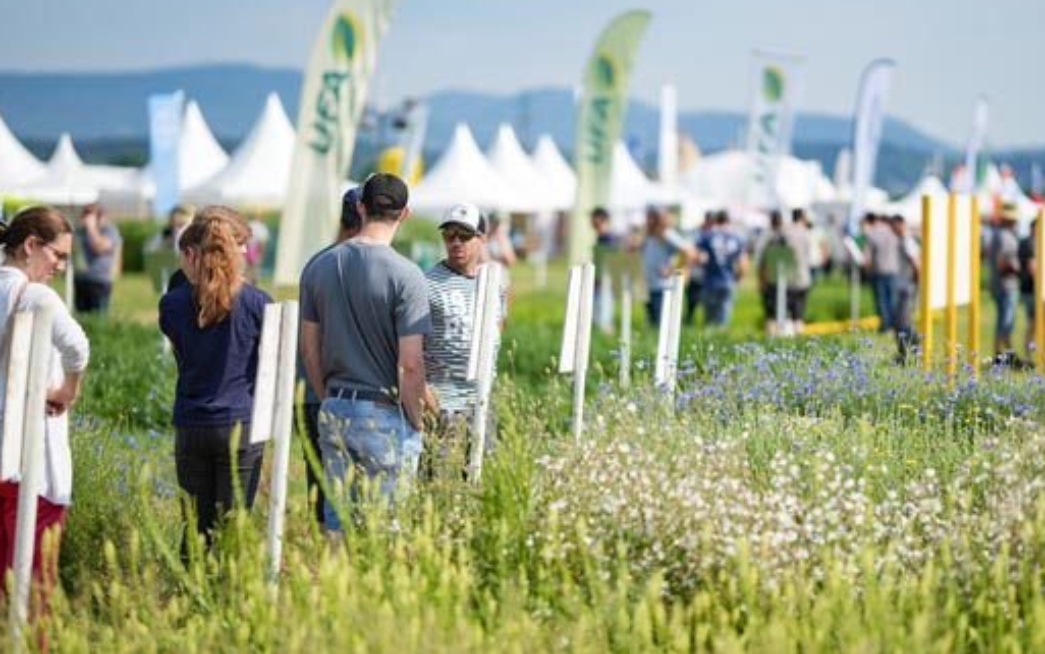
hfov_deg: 19.3
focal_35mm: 108
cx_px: 613
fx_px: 3077
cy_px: 378
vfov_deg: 12.1
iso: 100
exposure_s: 1/1000
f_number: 1.4
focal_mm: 85
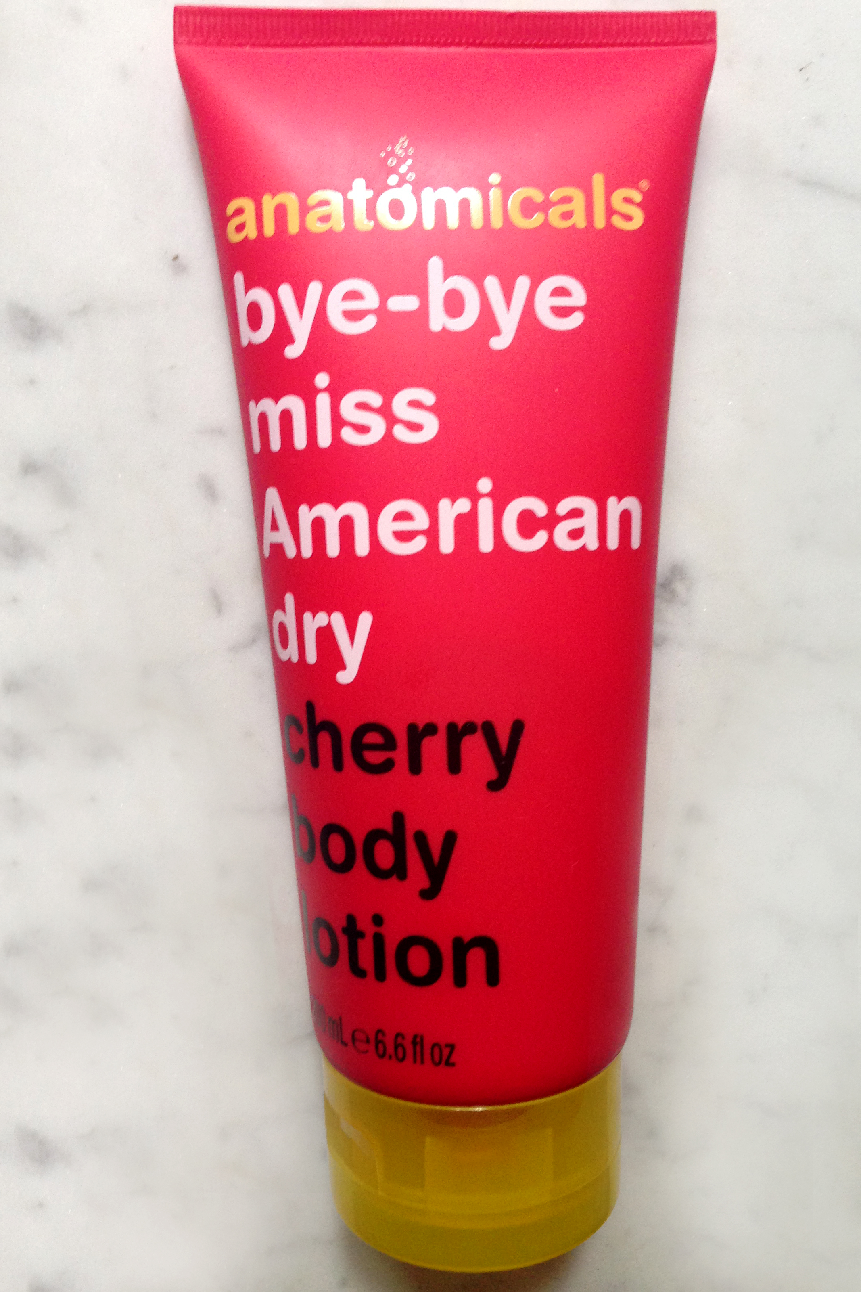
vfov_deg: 54.4
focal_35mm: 35
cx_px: 437
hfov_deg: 37.9
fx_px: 1256
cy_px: 639
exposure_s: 1/20
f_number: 2.4
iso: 125
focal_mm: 4.12
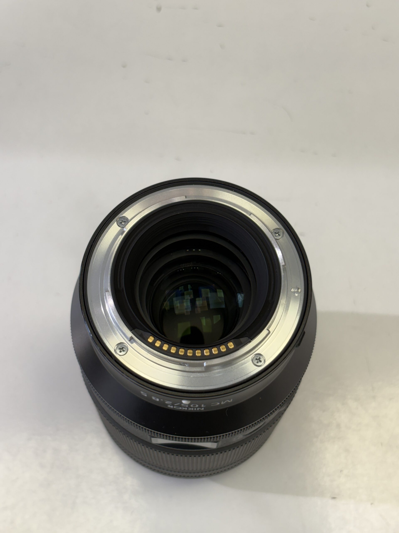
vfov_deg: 36.8
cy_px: 266
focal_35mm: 52
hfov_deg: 28.0
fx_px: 799
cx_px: 200
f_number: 1.6
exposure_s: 1/50
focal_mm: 5.96
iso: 40
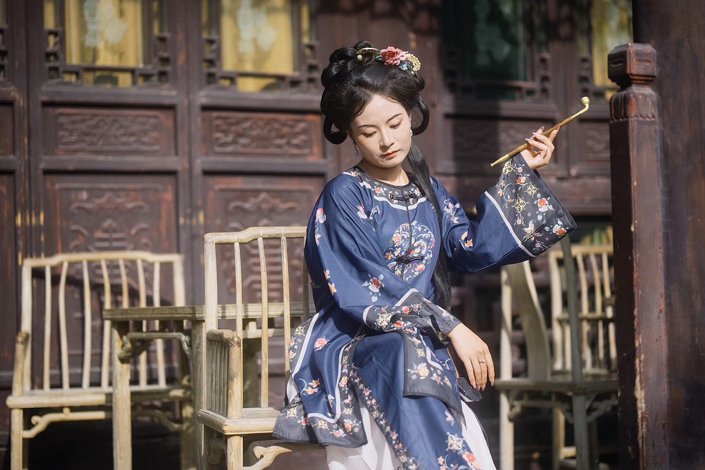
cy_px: 235
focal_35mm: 84
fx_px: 1645
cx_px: 352
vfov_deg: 16.3
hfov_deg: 24.2
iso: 125
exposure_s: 1/2500
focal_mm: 56
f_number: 1.4
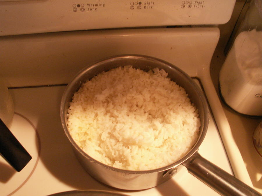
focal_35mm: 35
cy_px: 98
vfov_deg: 40.7
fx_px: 265
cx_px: 131
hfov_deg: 52.6
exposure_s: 1/5
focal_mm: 5.86
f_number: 2.8
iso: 160
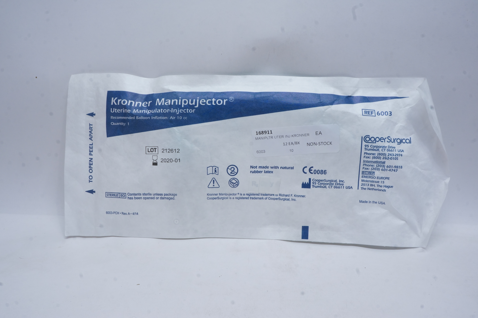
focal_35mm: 30
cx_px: 239
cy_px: 159
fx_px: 398
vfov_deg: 43.5
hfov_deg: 62.0
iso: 400
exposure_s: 1/5
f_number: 20
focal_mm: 20
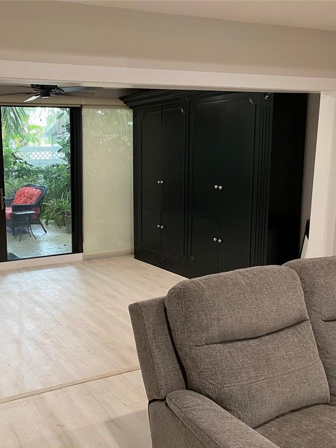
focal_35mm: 35
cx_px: 68
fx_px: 453
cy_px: 225
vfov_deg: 52.6
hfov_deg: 39.1
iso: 125
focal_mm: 4.25
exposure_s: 1/41
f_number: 1.8
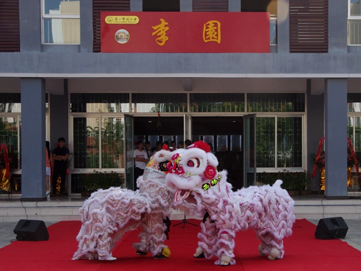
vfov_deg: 28.6
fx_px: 532
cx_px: 177
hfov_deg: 37.5
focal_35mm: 51
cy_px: 133
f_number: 13
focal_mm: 31
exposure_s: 1/320
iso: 400
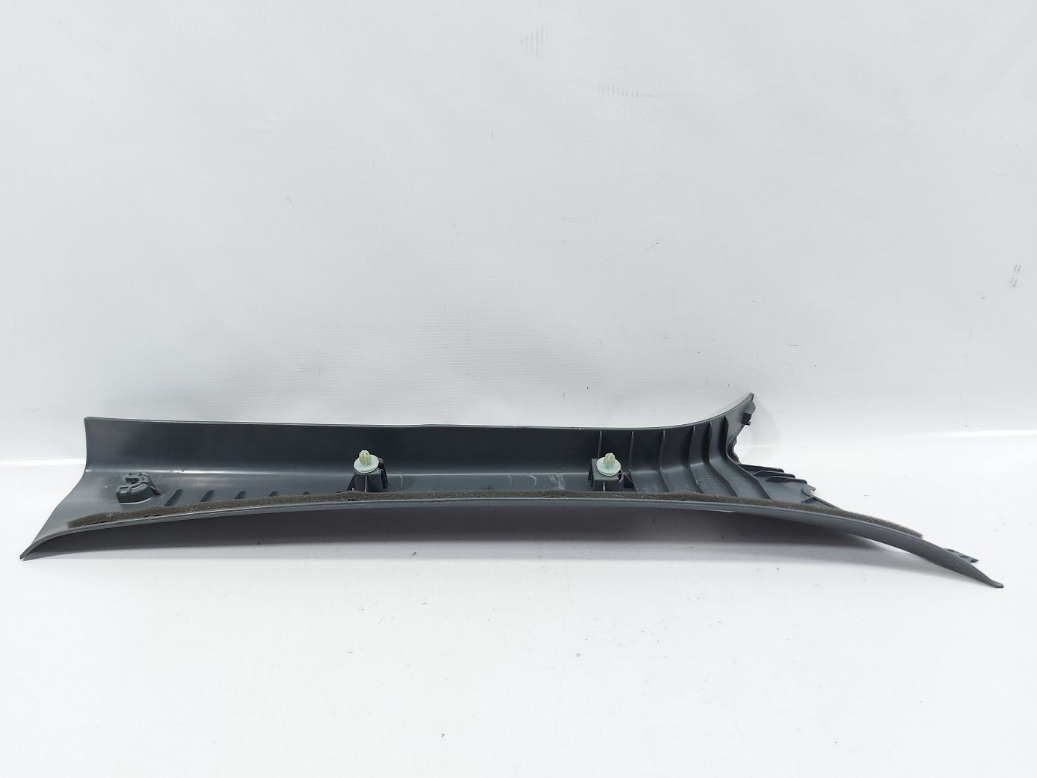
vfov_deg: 56.8
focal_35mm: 24
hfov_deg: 71.6
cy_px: 389
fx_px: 719
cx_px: 518
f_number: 1.8
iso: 64
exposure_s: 1/50
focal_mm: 5.23
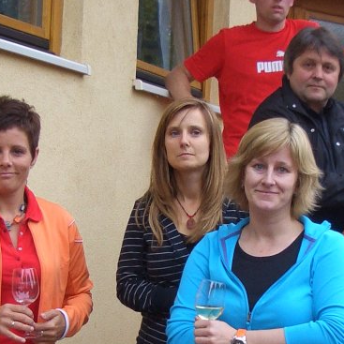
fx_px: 1214
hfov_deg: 16.1
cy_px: 262
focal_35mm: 108
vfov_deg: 16.0
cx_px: 157
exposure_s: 1/125
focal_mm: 5.8
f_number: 2.6
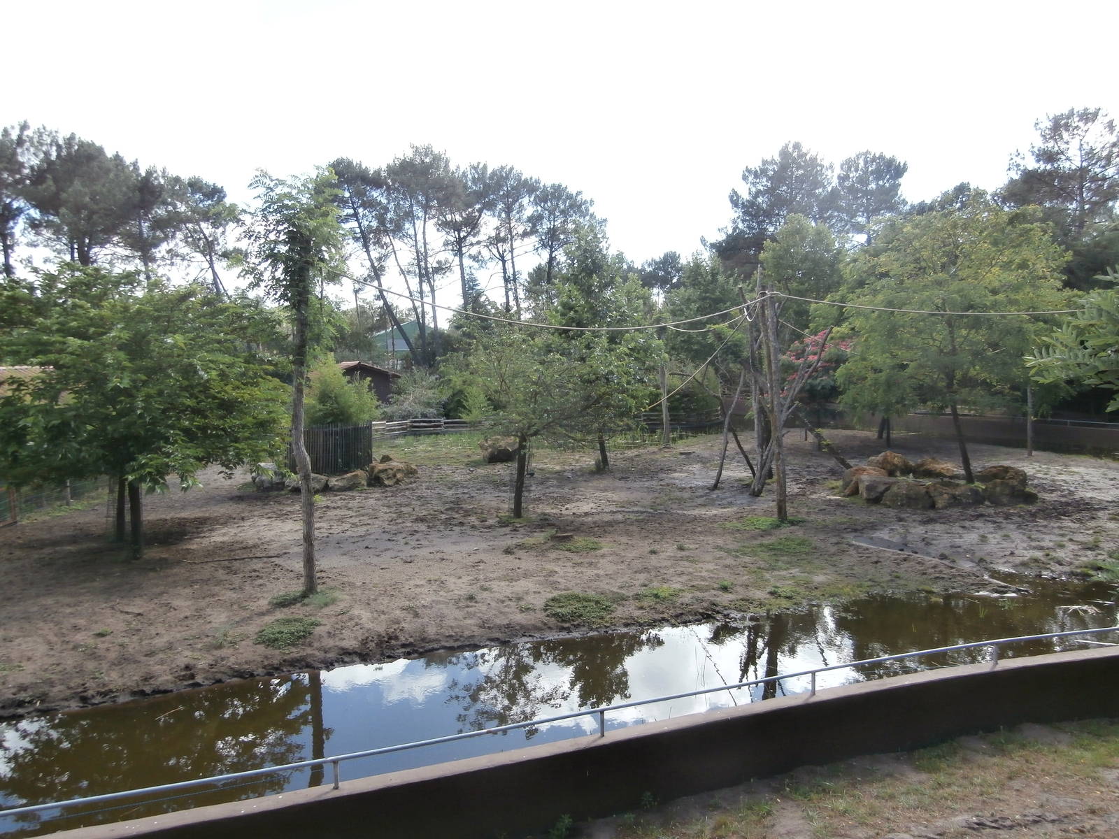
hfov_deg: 71.6
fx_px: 776
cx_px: 560
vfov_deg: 56.8
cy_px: 420
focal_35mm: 24
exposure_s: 1/400
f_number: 3
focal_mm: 4.2
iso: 100
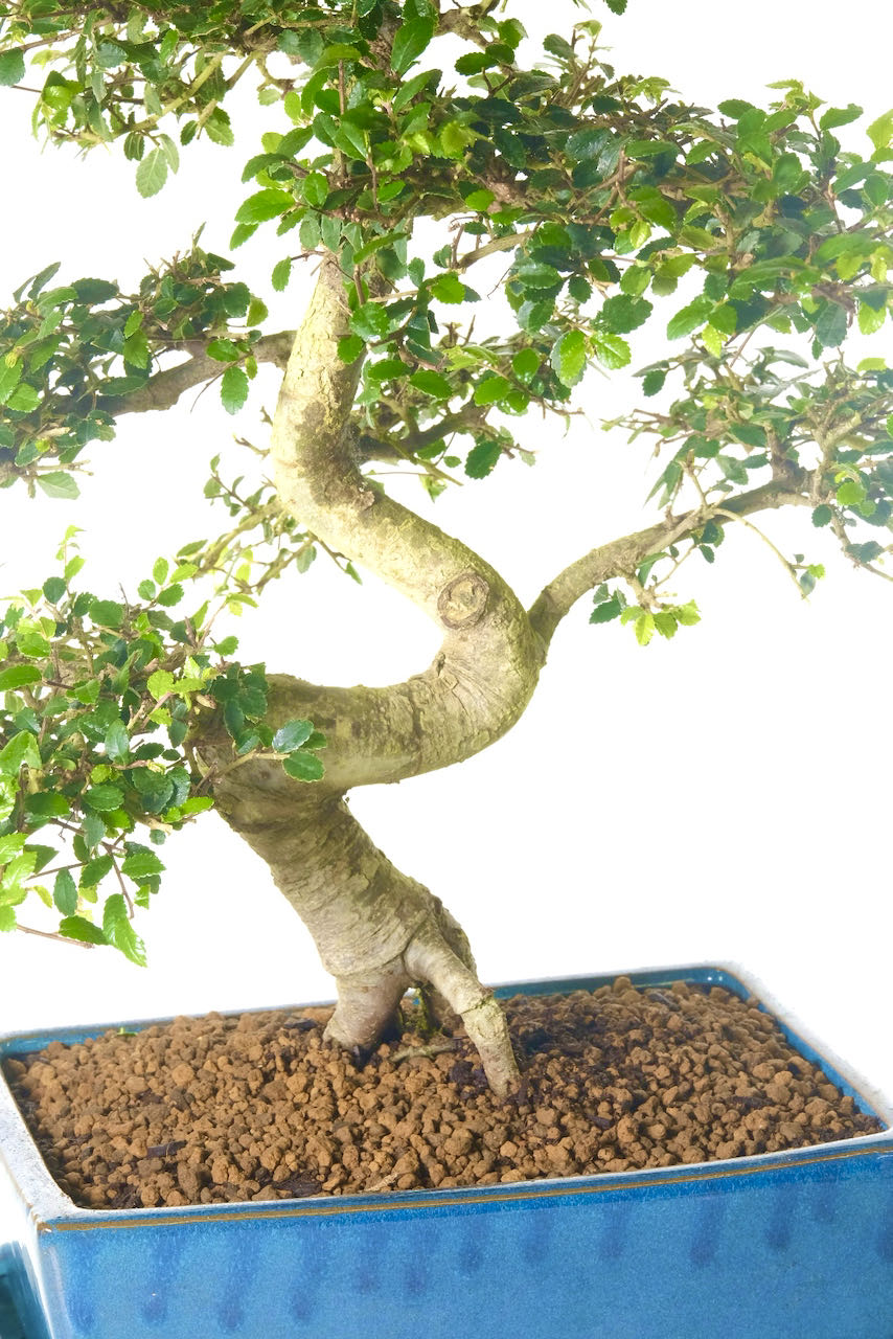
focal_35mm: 106
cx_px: 446
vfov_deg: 19.3
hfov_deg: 12.9
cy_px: 670
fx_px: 3942
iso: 2000
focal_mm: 70.5
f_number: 13
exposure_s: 1/15
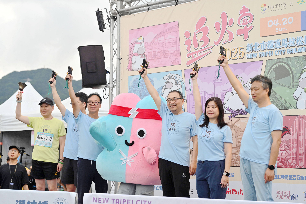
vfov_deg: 16.1
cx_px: 153
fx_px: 722
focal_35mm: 85
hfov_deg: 23.9
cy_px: 102
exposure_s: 1/400
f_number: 5
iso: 400
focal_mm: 85
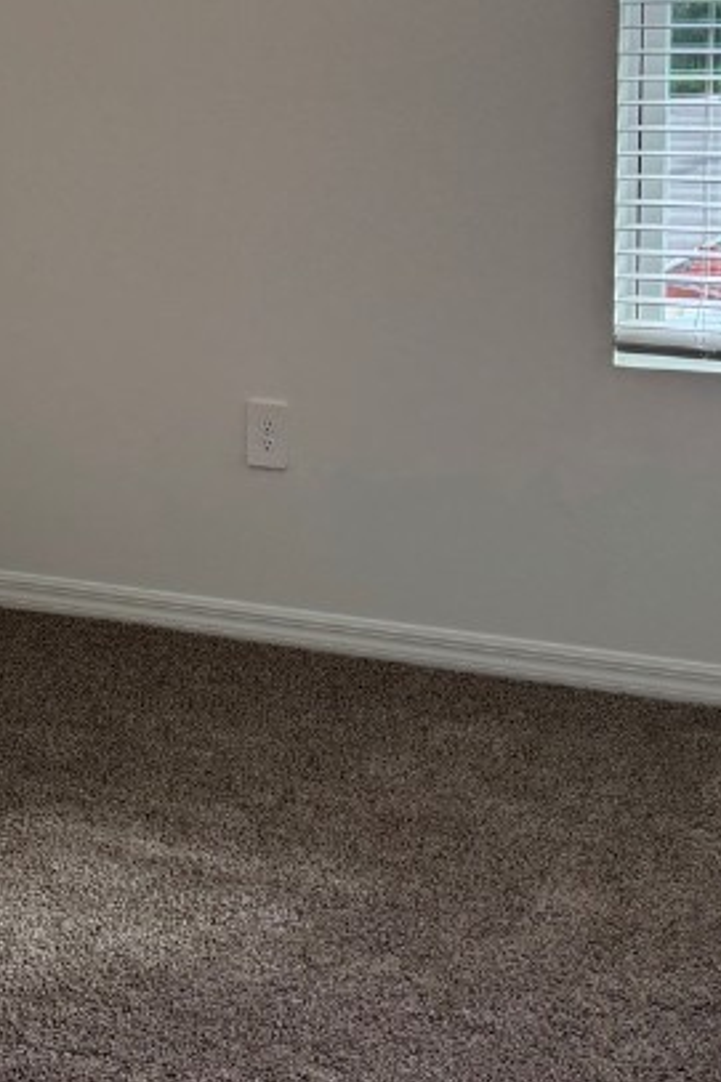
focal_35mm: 68
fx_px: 2044
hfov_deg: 19.8
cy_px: 234
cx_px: 138
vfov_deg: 29.1
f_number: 1.6
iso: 32
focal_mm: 5.96
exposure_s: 1/121
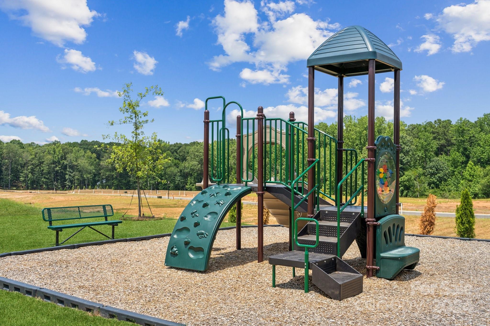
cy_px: 163
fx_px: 504
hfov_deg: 51.9
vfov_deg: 35.9
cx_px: 245
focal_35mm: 37
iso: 100
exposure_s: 1/640
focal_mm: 37
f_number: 5
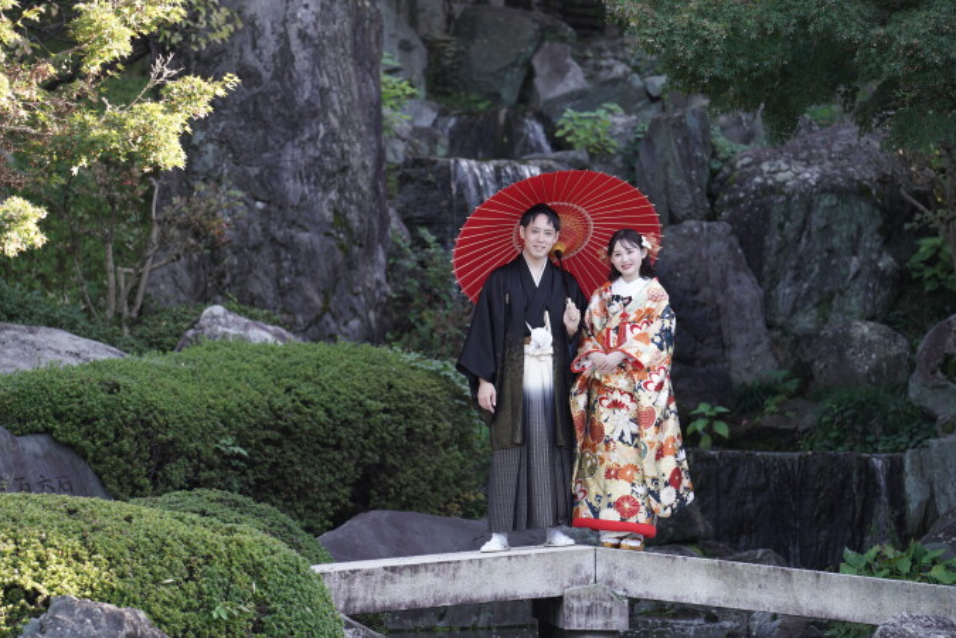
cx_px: 432
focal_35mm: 237
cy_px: 294
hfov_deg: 8.7
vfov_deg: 5.8
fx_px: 6293
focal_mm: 200
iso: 160
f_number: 2.8
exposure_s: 1/200
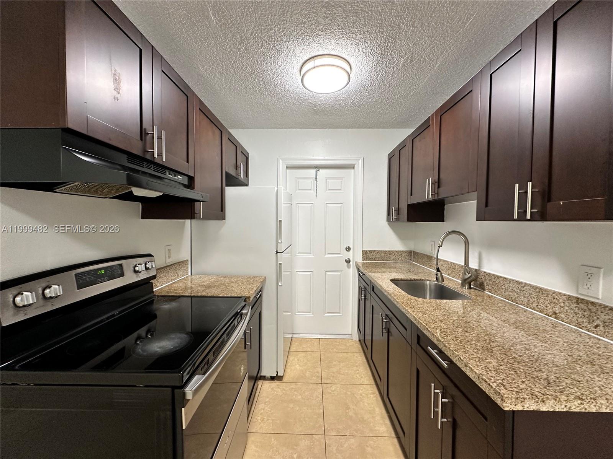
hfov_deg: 102.1
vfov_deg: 85.7
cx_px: 306
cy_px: 230
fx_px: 248
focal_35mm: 14
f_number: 2.2
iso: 160
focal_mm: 2.22
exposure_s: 1/60
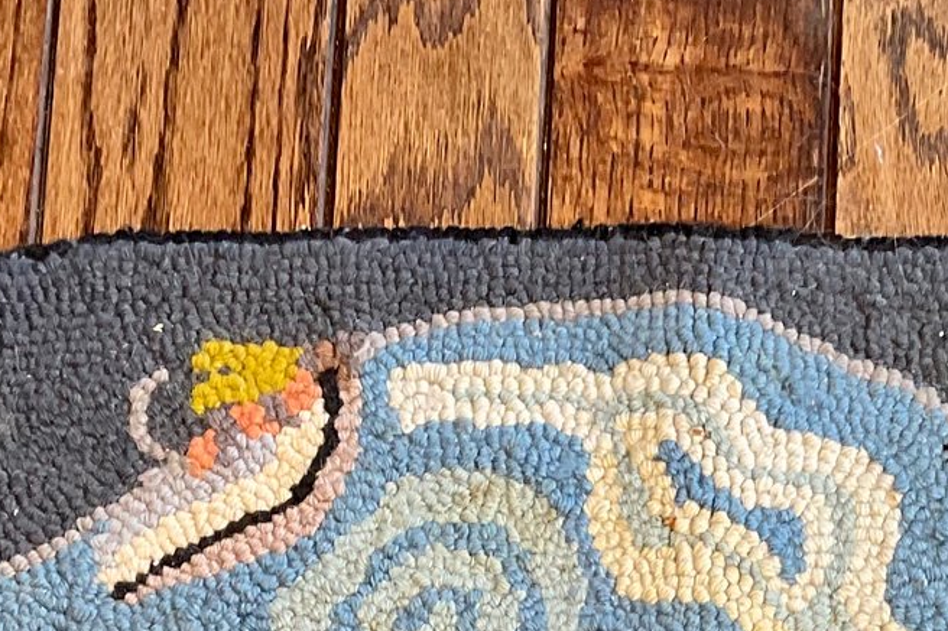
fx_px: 2422
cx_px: 594
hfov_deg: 22.1
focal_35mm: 92
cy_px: 1050
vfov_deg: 13.6
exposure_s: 1/50
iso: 50
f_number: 1.8
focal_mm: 3
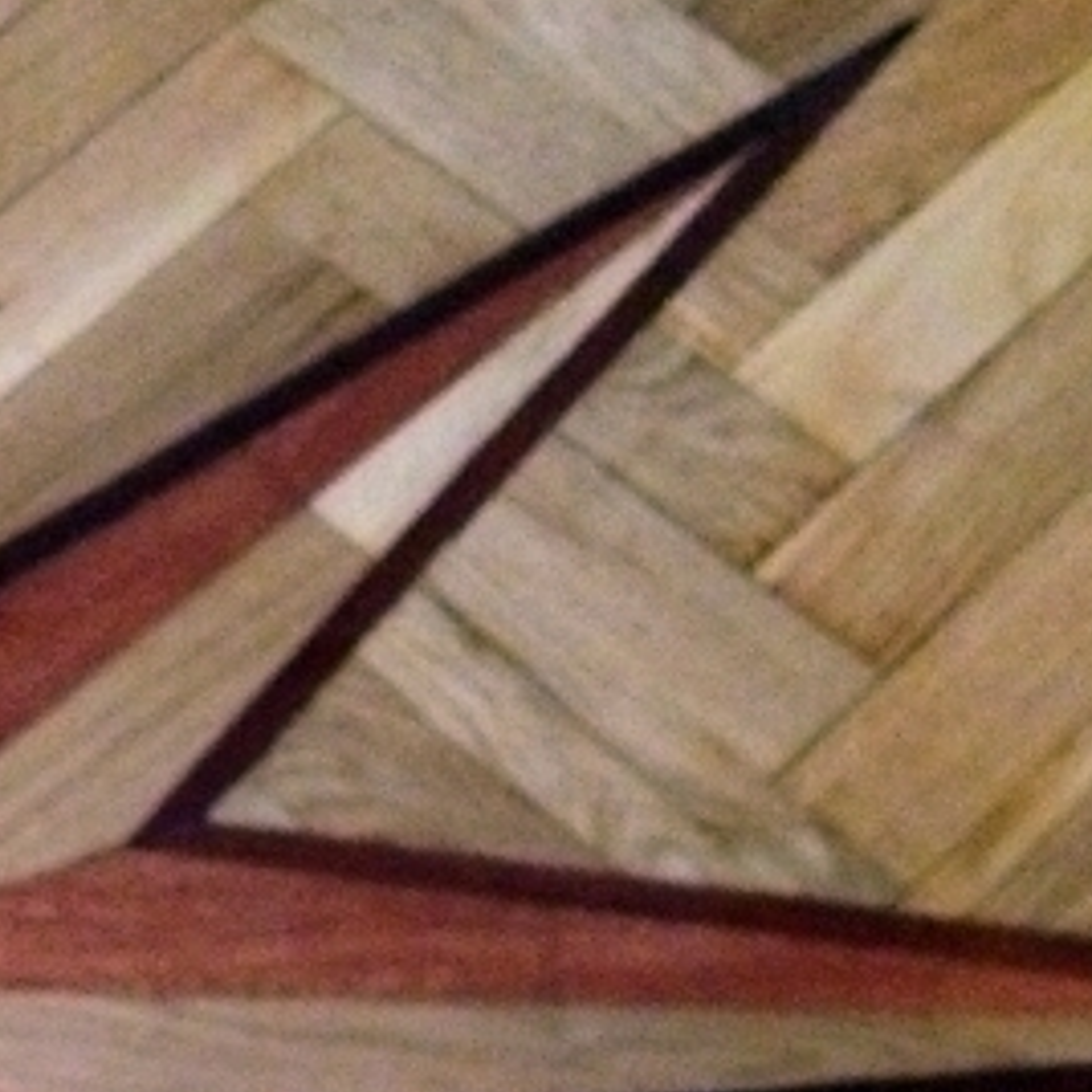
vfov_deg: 16.3
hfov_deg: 16.2
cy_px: 1167
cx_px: -143
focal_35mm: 104
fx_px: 3712
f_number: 2.4
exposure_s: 1/15
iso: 800
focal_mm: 4.28
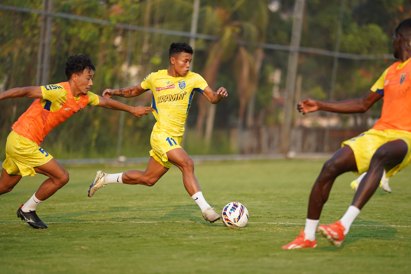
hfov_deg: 10.3
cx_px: 206
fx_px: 2283
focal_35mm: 200
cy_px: 137
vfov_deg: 6.9
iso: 320
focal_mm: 200
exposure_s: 1/1600
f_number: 2.8
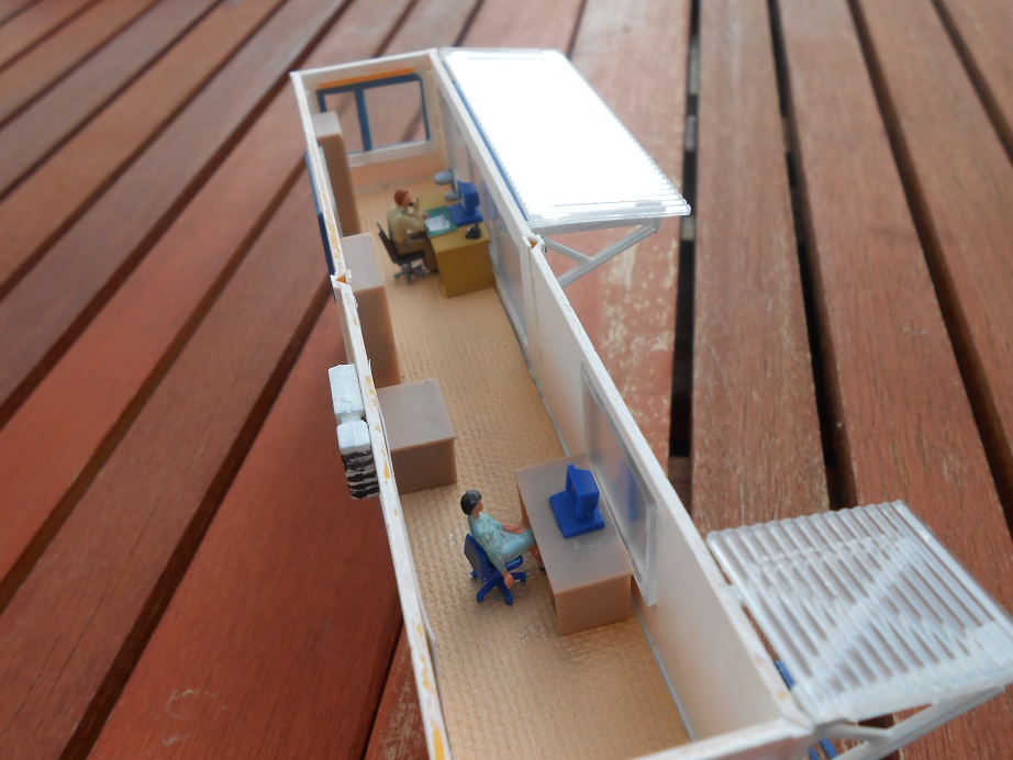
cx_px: 506
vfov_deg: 46.8
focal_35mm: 30
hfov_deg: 60.0
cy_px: 380
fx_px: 878
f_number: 3.8
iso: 80
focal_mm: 5.3
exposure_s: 1/160
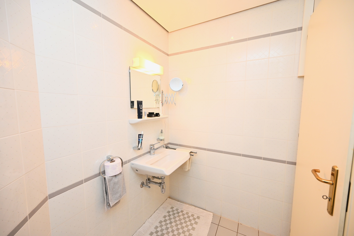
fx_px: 138
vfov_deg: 81.1
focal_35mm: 14
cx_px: 177
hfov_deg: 104.3
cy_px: 118
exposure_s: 1/100
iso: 200
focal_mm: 14
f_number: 5
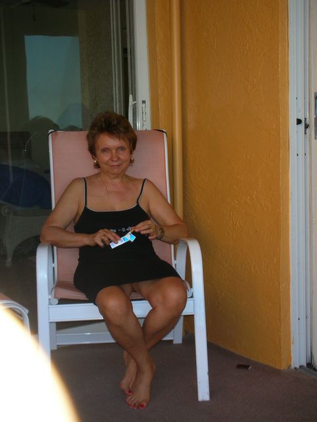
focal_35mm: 61
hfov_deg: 24.0
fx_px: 745
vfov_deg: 31.7
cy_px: 211
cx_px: 158
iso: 80
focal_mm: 10.1
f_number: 4
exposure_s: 1/120
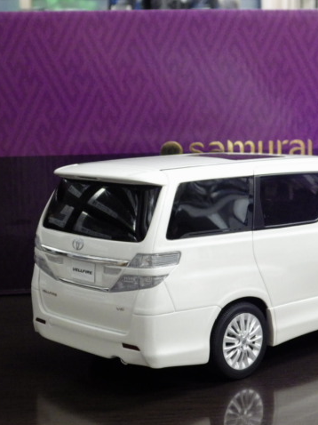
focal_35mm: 79
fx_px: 969
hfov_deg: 18.6
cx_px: 216
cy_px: 212
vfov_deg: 24.7
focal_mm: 10.7
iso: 800
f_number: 4
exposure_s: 1/30
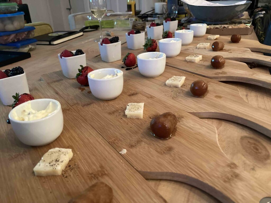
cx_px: 136
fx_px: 219
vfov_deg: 49.7
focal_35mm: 28
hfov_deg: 63.4
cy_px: 102
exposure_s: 1/25
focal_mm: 3.99
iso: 500
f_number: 1.8
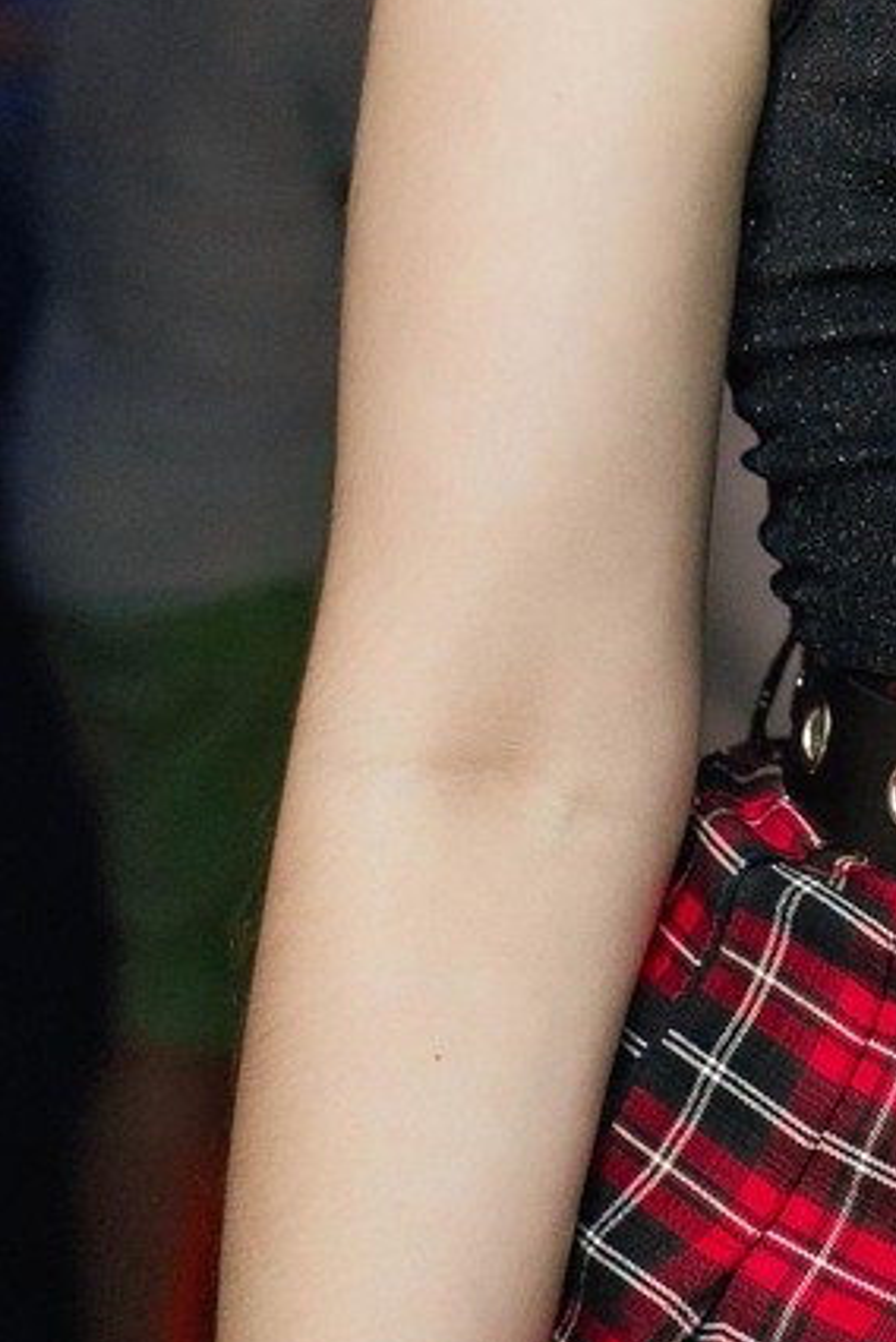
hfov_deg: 8.5
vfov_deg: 12.9
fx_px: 5889
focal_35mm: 158
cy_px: 177
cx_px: 1312
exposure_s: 1/250
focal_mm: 35
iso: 1000
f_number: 3.5
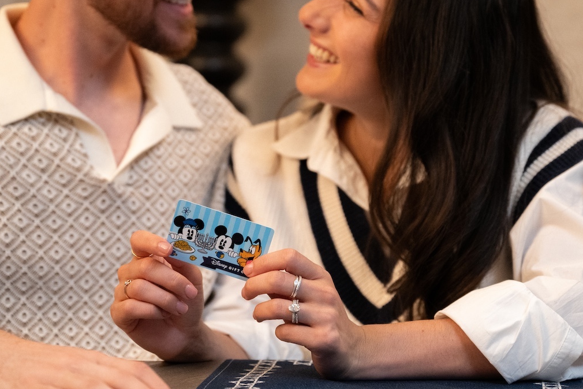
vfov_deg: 13.2
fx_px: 1684
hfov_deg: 19.6
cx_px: 271
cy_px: 154
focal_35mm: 104
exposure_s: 1/400
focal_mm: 70
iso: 2500
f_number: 3.2
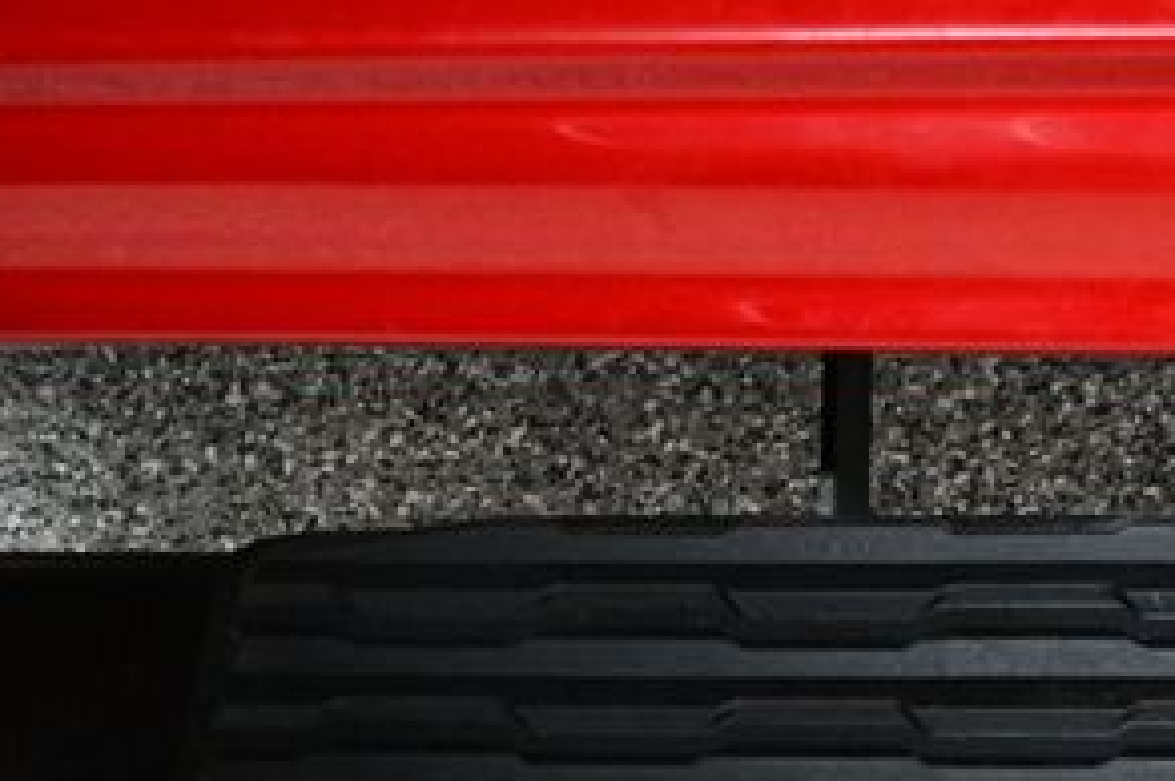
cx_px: 1255
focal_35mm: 79
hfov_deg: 24.2
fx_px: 2576
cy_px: 813
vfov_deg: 16.8
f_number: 4
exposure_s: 1/60
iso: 3600
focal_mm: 24
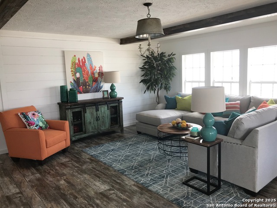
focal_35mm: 28
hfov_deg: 63.4
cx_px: 138
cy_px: 104
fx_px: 224
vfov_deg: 49.7
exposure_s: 1/60
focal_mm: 3.99
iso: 25
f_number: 1.8
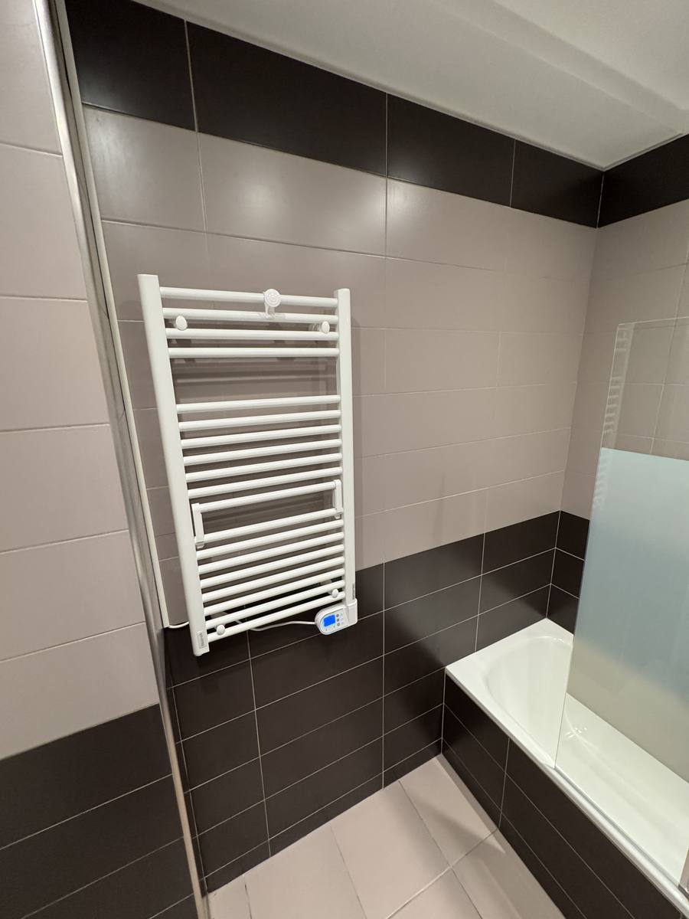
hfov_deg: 85.7
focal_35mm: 14
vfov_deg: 102.1
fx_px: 372
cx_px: 344
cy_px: 460
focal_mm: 2.22
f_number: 2.2
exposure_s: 1/72
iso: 320
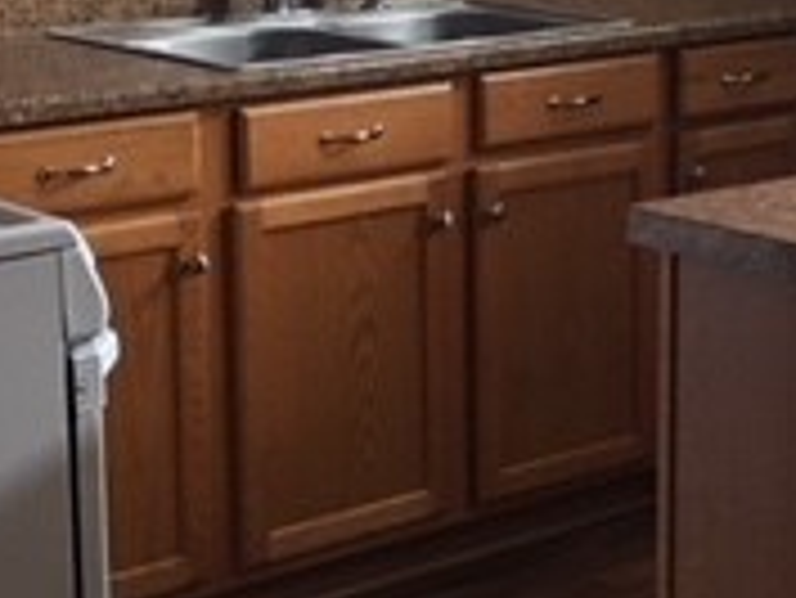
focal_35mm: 105
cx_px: 823
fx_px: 2416
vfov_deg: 14.0
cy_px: 130
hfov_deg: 18.2
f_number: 2.2
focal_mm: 4.15
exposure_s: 1/15
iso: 80
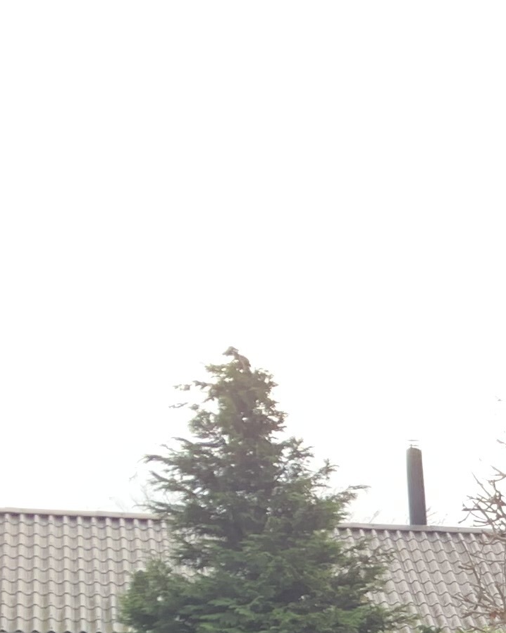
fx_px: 2135
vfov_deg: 15.1
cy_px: 1058
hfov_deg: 10.6
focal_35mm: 114
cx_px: 1386
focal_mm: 4.25
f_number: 1.8
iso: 25
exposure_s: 1/195
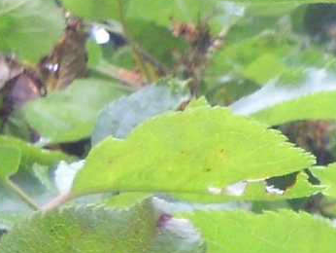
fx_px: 2982
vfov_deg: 4.8
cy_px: 480
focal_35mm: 307
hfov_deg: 5.8
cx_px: 1137
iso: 160
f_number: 3.2
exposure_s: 1/40
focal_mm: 7.3
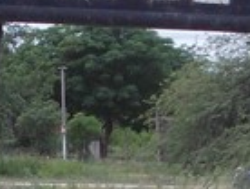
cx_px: 179
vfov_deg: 6.2
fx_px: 1722
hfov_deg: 8.3
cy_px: 218
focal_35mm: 238
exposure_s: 1/500
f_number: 3.3
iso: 80
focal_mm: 6.1
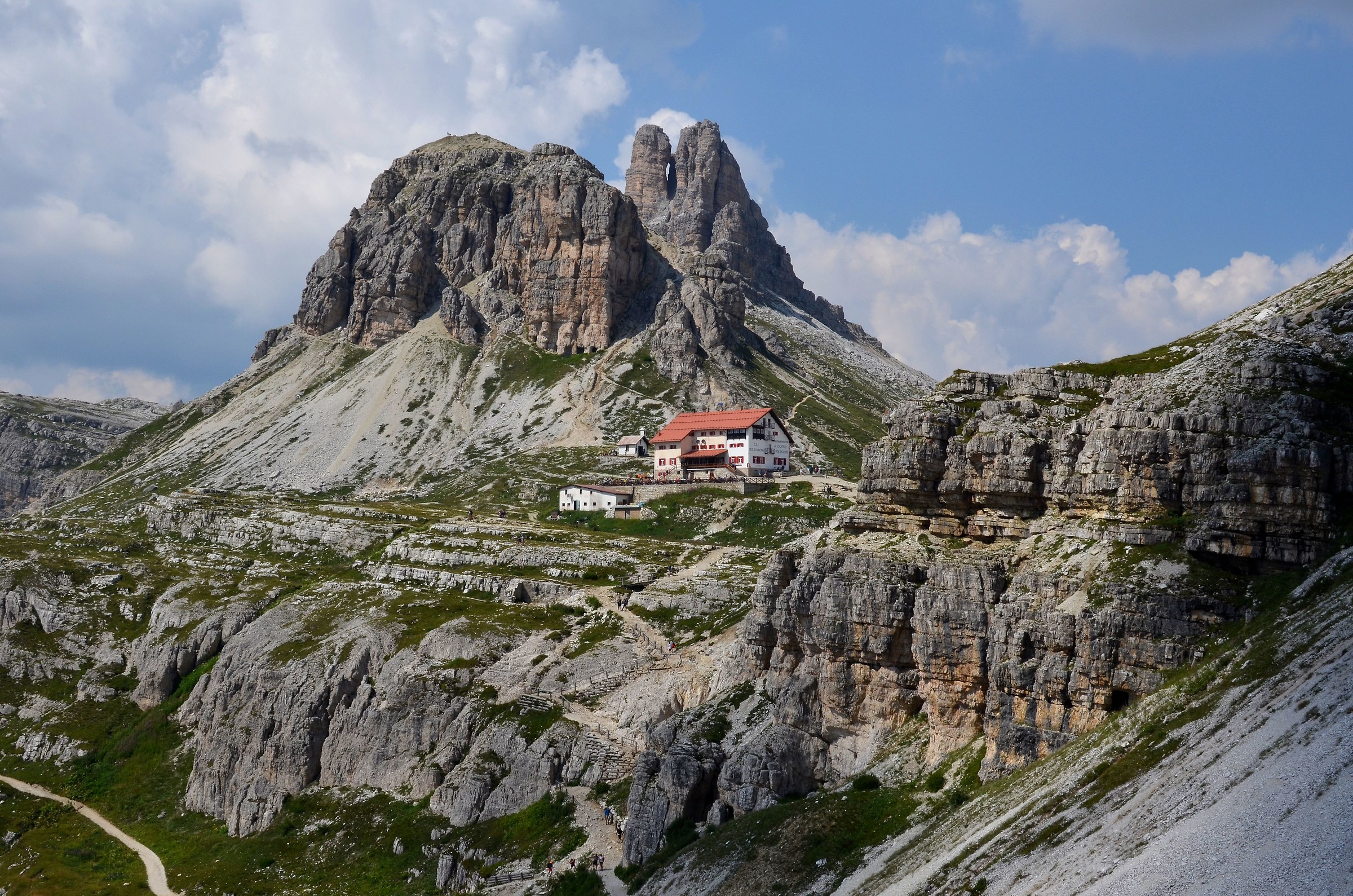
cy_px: 448
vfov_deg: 25.6
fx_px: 1969
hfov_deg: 37.9
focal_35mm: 52
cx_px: 676
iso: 200
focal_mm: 35
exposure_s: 1/500
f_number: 18
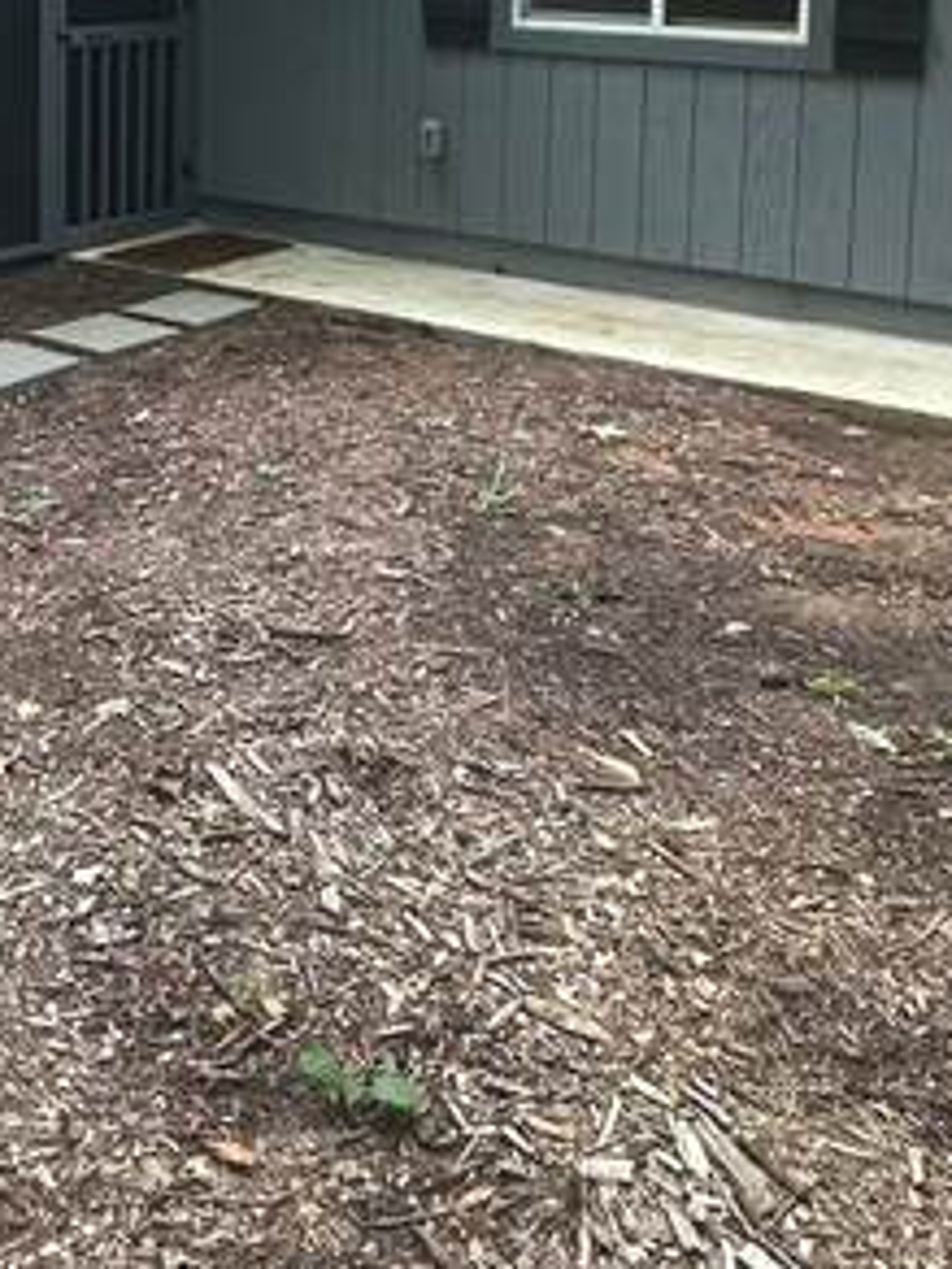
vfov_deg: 37.8
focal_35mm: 46
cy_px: 70
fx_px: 1687
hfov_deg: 30.9
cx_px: 217
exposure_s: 1/99
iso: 125
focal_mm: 2.22
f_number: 2.2
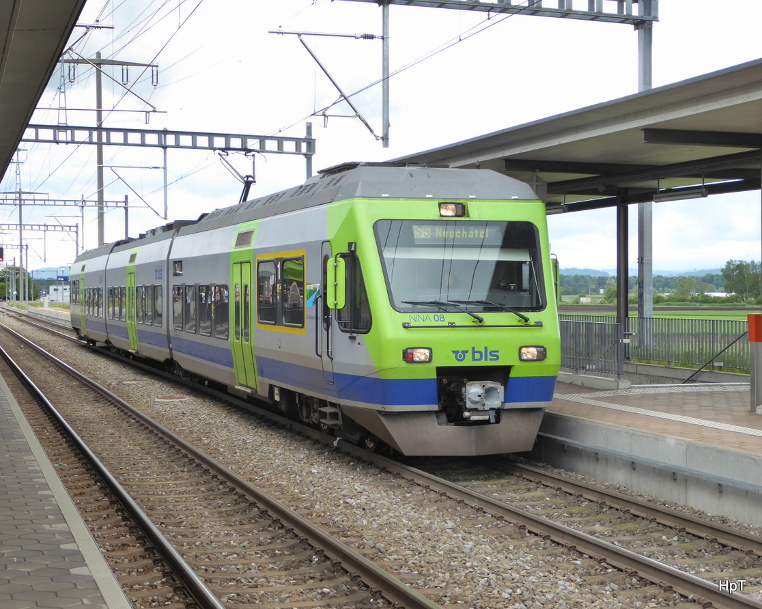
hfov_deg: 30.0
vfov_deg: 24.2
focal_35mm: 63
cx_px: 356
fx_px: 1420
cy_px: 304
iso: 125
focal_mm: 10.3
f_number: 4.2
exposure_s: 1/100
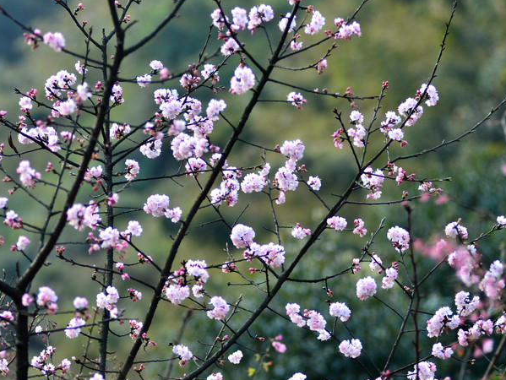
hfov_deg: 8.2
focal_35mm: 242
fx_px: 3540
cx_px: 214
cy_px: 216
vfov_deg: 6.1
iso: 250
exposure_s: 1/320
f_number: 3.2
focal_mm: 112
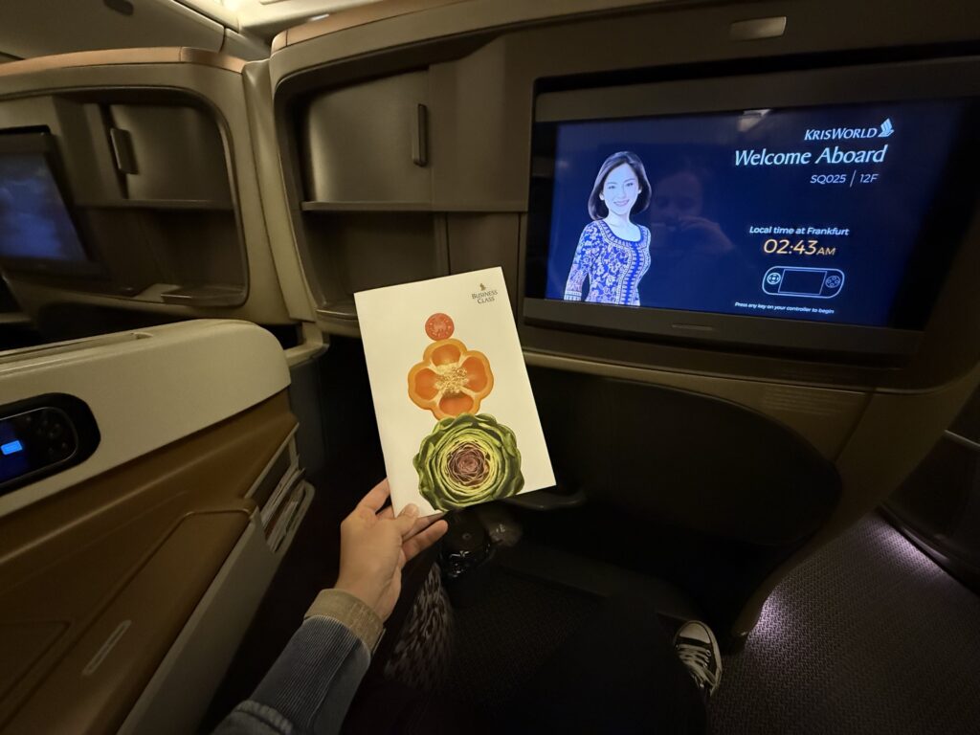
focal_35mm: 14
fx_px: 396
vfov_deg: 85.7
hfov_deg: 102.1
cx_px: 490
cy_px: 368
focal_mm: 2.22
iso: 1250
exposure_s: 1/60
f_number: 2.2
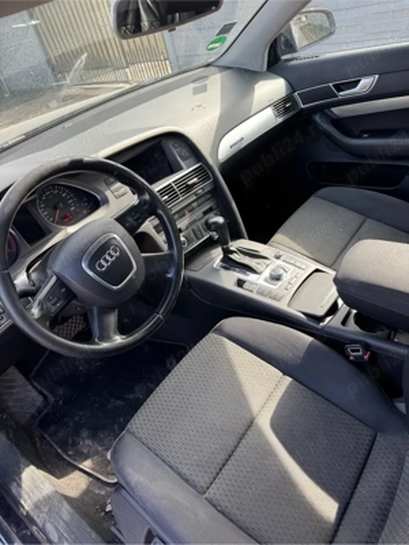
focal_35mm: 24
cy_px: 272
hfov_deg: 56.8
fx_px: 378
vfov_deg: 71.6
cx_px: 204
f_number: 1.78
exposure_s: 1/279
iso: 80
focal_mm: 6.76
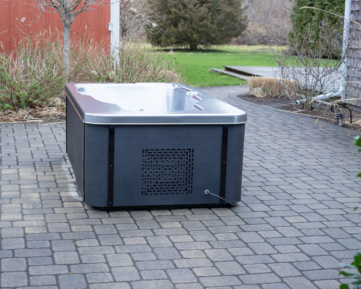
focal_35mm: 61
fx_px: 652
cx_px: 162
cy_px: 145
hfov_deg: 30.9
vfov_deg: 25.0
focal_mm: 50
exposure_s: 1/125
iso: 200
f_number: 5
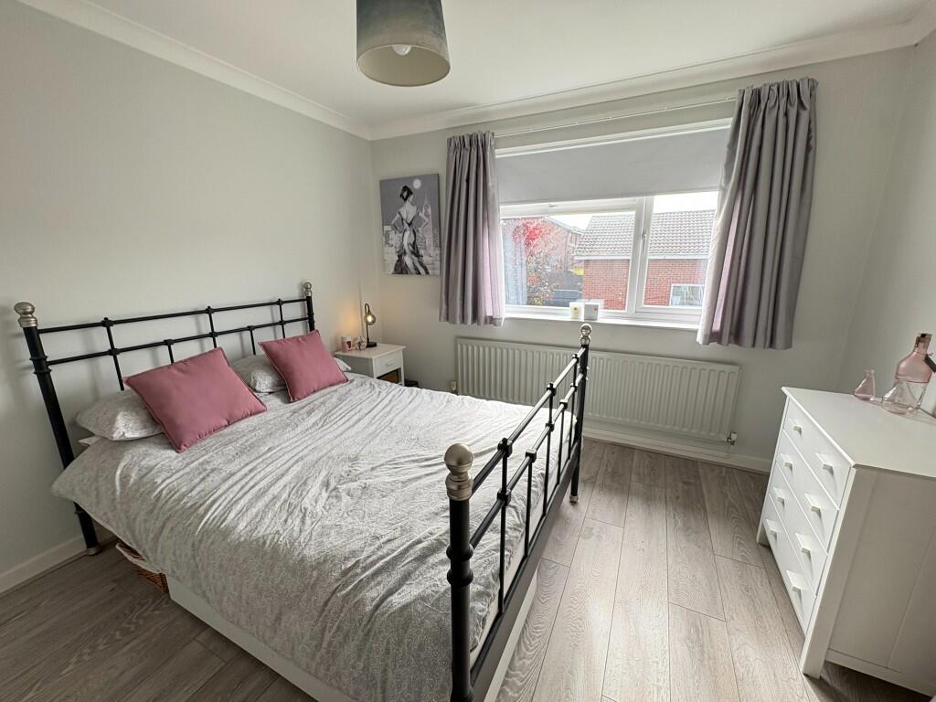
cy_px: 351
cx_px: 468
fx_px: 379
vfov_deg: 85.7
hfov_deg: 102.1
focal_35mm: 14
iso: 80
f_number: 2.2
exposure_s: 1/100
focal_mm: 2.22
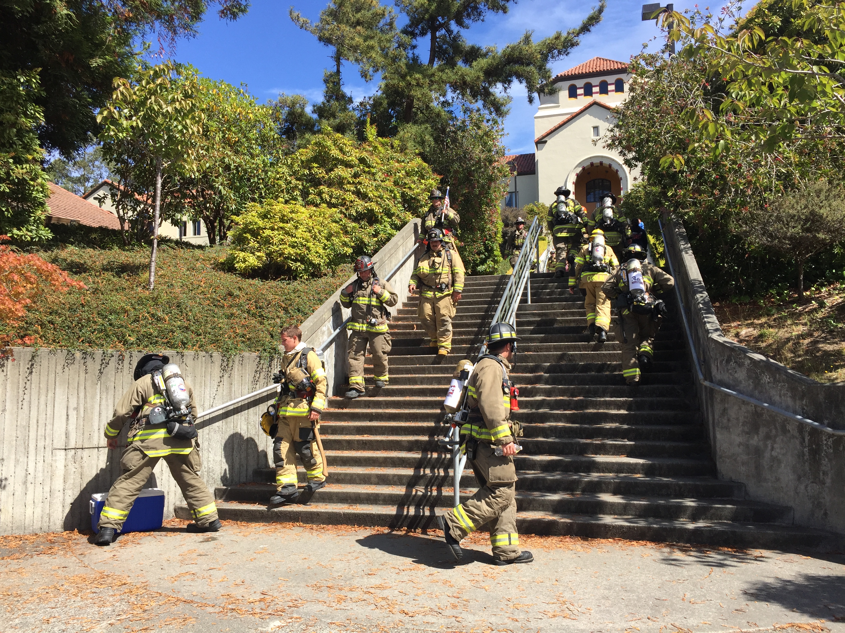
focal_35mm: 29
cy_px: 316
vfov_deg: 48.2
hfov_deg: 61.7
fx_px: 708
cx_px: 422
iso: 32
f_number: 2.2
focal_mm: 4.15
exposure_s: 1/1163
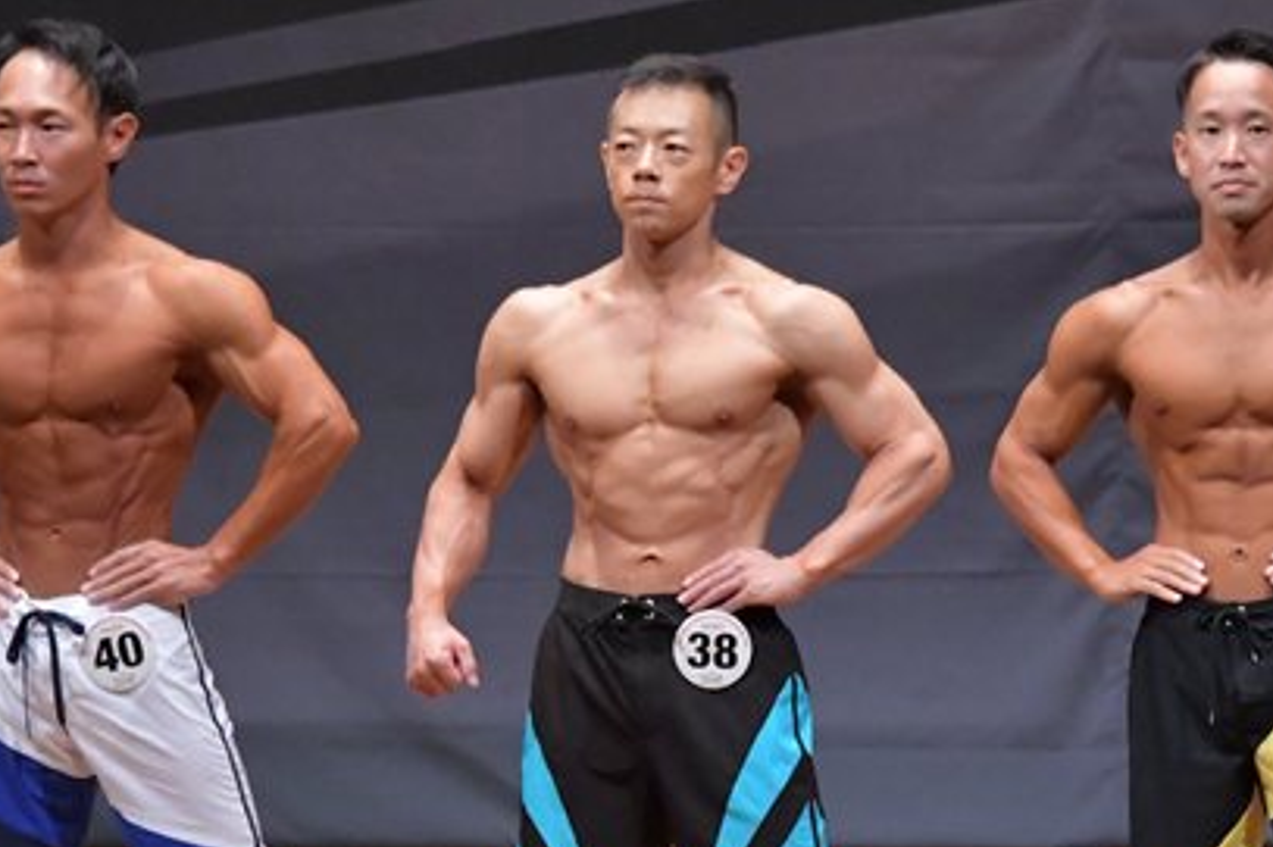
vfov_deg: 2.8
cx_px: 784
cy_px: 600
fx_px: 17142
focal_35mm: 485
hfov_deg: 4.3
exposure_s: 1/400
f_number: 5.6
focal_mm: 170
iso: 8000
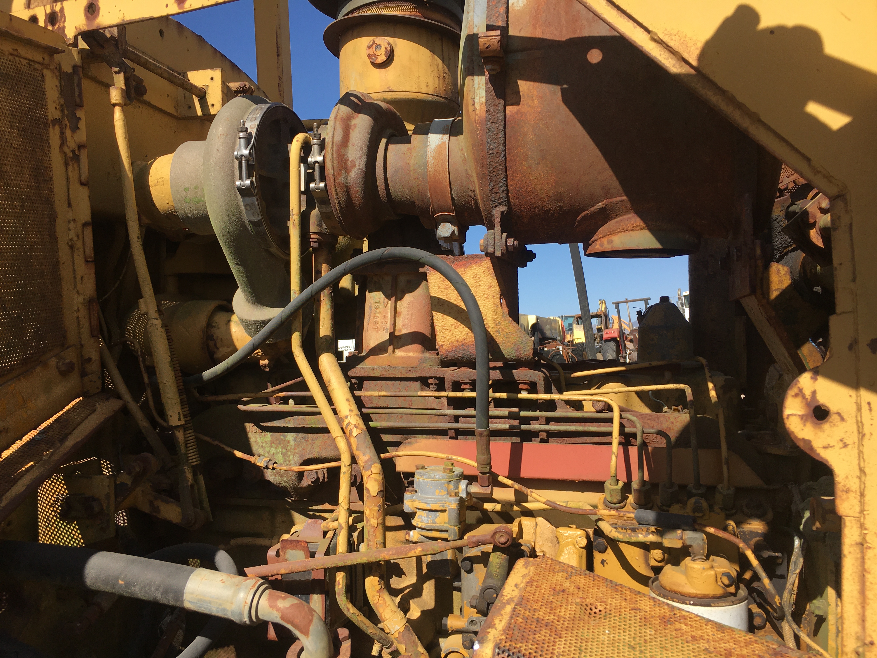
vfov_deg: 48.2
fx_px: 735
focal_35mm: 29
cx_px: 438
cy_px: 329
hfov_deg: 61.7
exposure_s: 1/1202
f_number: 2.2
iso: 25
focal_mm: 4.15
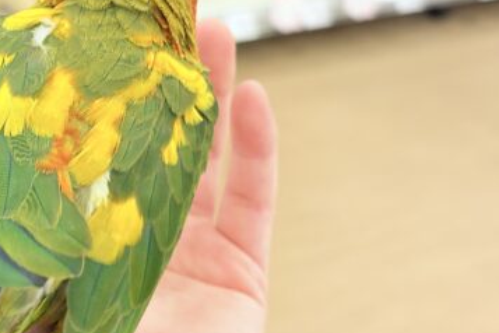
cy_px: 130
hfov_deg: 20.6
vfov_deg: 14.1
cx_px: 57
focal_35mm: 97
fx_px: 1344
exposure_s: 1/50
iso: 80
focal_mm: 5.96
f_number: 1.6
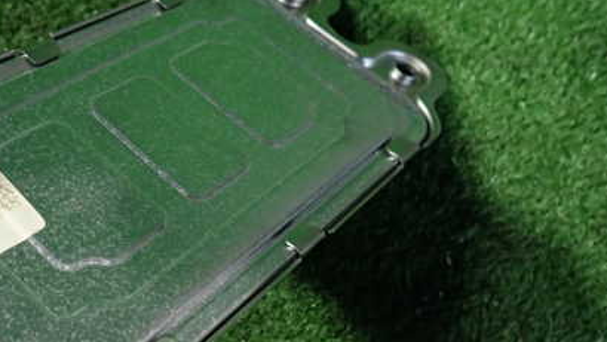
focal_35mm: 40
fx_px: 644
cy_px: 213
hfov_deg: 49.5
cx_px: 196
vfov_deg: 29.6
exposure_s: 1/30
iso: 400
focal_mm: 4.5
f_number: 2
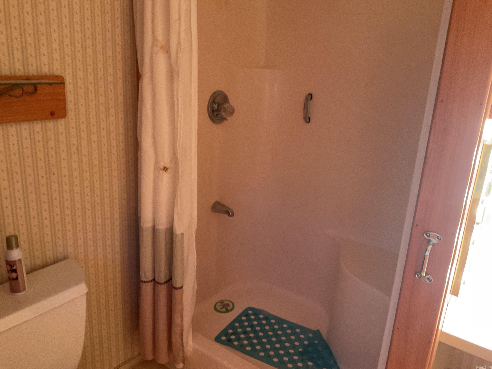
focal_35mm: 29
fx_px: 412
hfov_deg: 61.7
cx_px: 246
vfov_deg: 48.2
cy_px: 184
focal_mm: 3
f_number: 1.8
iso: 200
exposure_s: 1/33
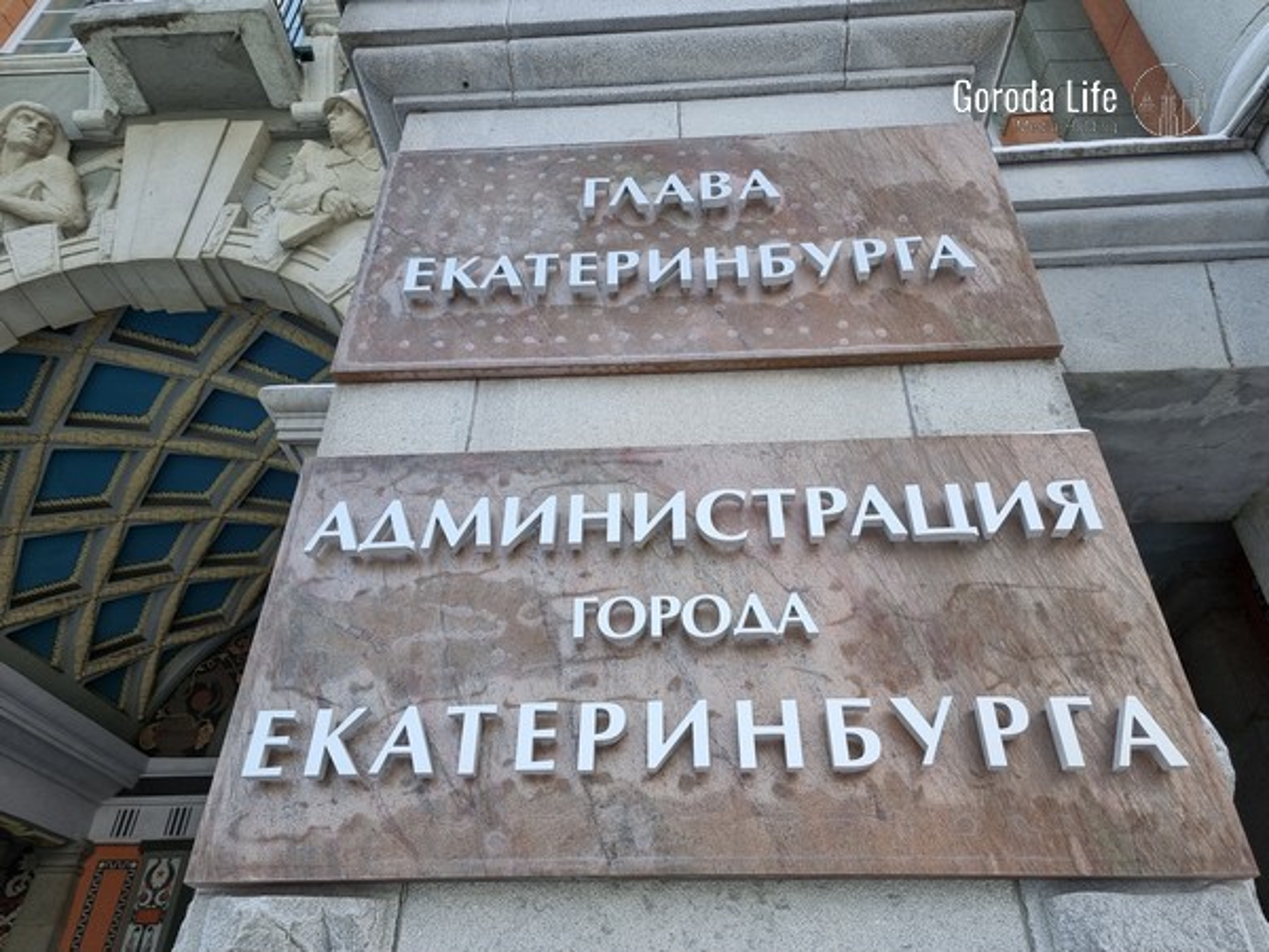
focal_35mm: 24
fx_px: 880
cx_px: 634
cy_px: 476
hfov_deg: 71.6
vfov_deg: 56.8
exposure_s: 1/103
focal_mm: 6.7
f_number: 1.8
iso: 50
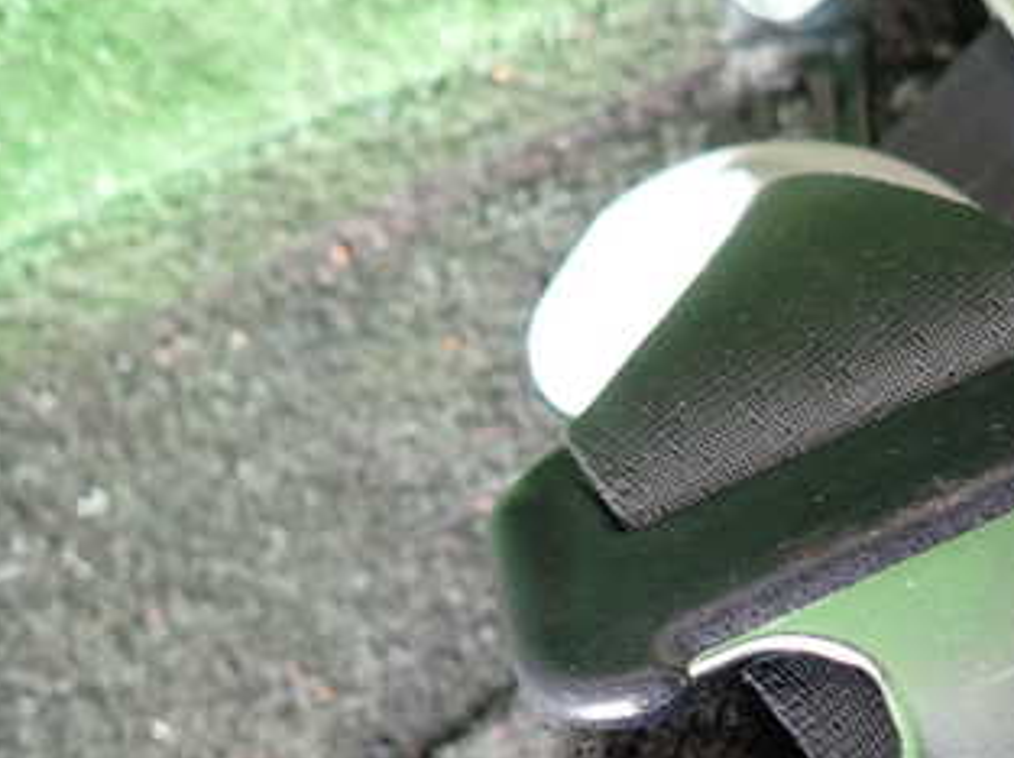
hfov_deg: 36.7
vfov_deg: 29.6
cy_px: 586
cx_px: 946
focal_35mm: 48
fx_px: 1404
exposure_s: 1/30
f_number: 2
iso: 200
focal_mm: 4.5
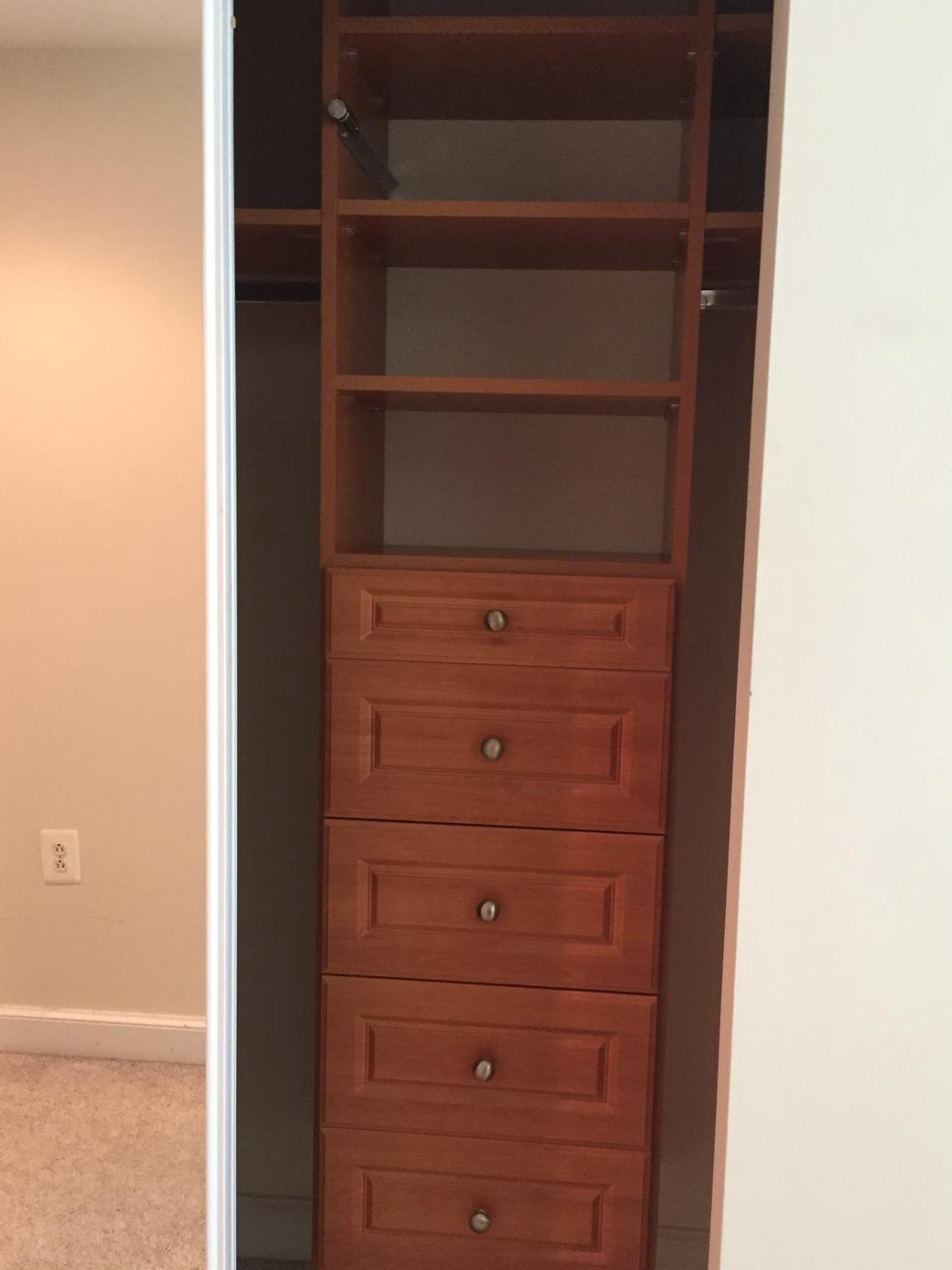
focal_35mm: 32
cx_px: 507
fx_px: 1173
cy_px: 656
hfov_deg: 44.1
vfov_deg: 56.8
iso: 200
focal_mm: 4.15
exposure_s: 1/30
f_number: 2.2
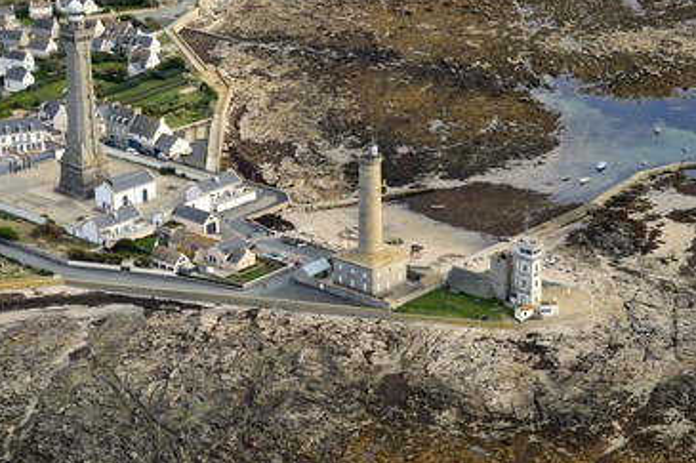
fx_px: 1778
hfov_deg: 22.1
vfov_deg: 14.8
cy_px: 200
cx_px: 395
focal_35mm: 92
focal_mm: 80
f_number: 5.6
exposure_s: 1/800
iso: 400
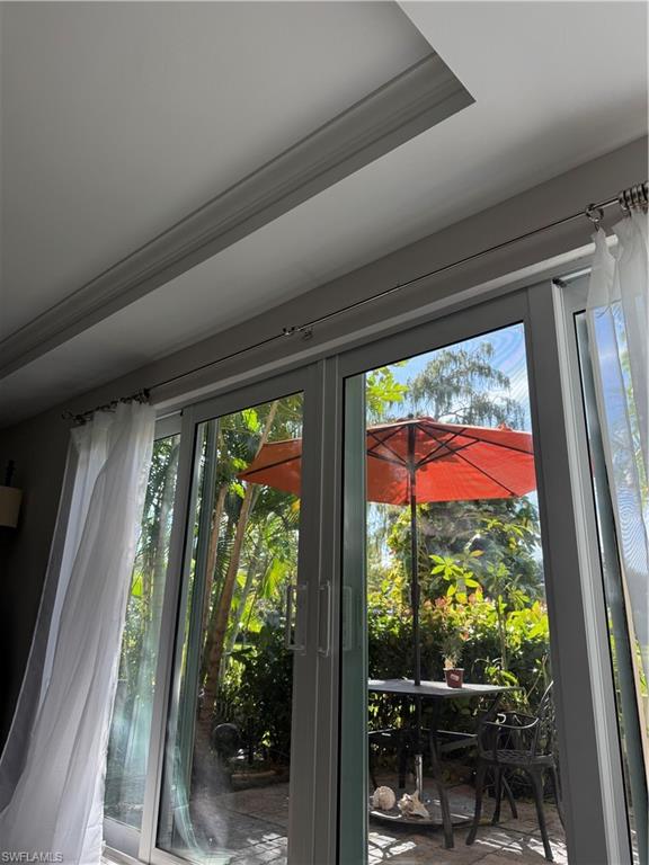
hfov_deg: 56.8
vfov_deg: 71.6
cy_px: 432
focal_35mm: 24
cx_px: 324
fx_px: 600
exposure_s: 1/401
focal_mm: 6.76
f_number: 1.78
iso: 100
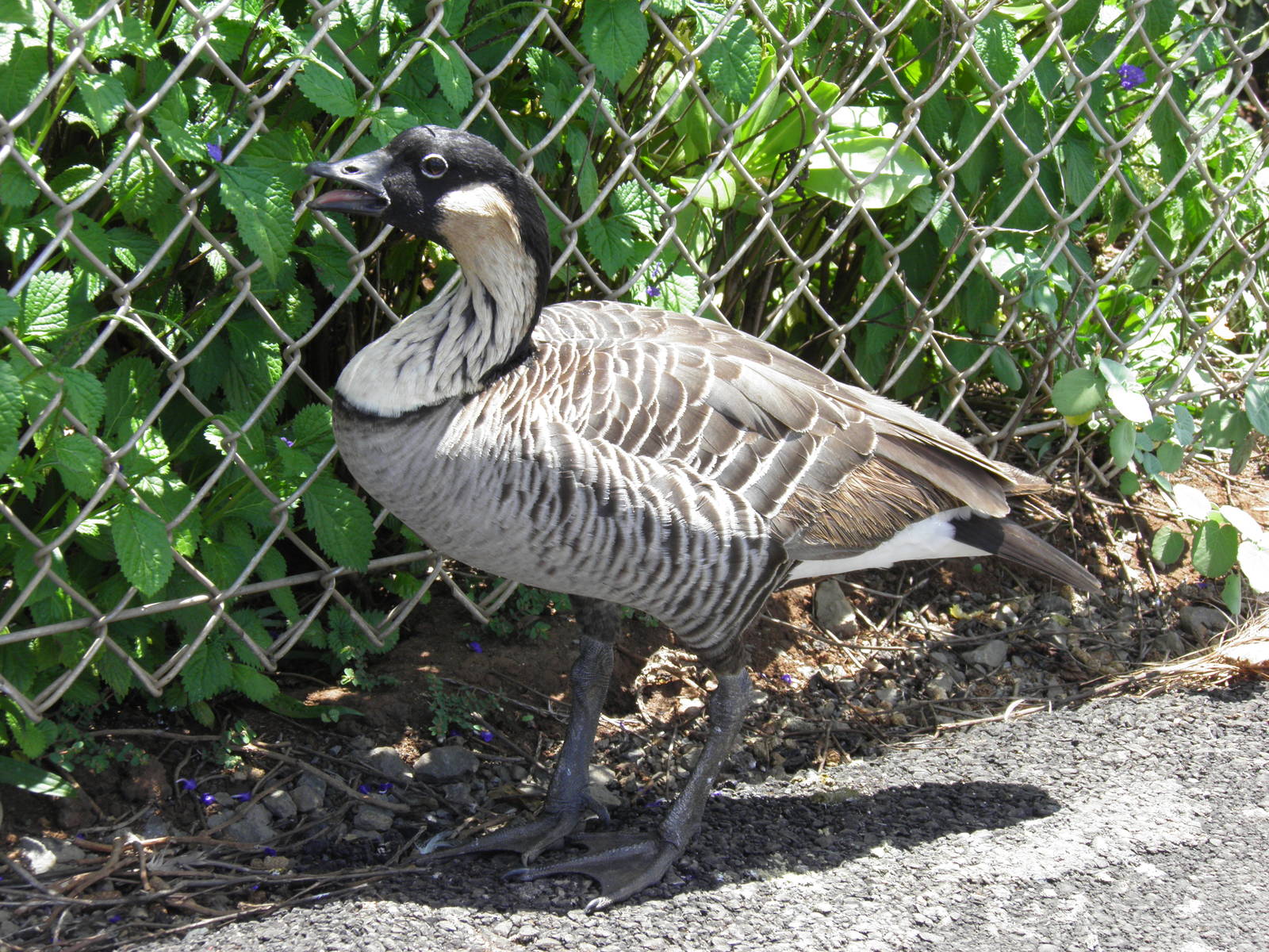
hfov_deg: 17.6
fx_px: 4106
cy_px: 476
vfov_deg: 13.2
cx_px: 634
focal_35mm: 112
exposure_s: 1/80
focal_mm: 20.2
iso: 50
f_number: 5
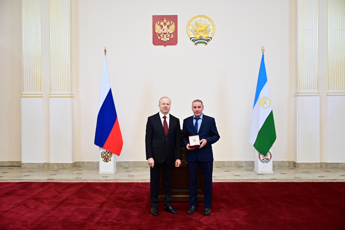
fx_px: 354
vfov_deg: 35.9
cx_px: 172
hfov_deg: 51.9
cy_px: 115
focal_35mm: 37
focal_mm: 37
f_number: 2.8
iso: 1600
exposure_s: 1/160
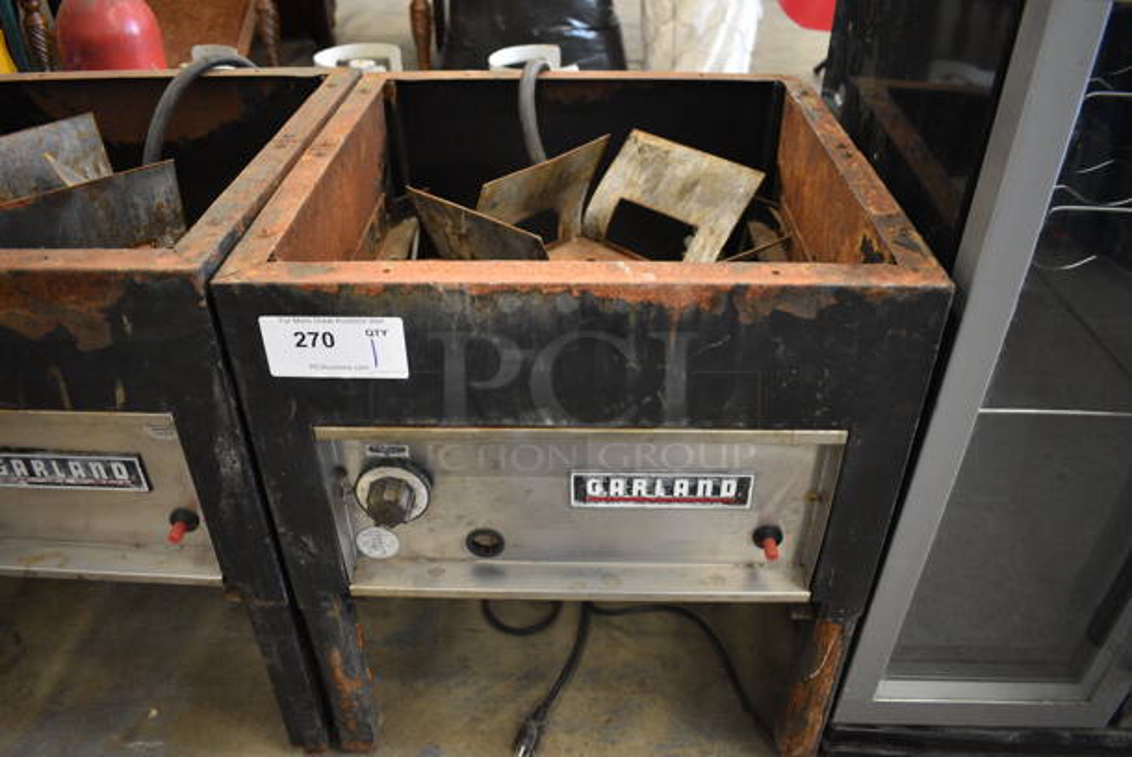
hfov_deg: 67.3
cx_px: 566
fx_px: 850
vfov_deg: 48.0
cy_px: 378
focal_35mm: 27
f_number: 3.5
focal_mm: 18
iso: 2000
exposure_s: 1/125
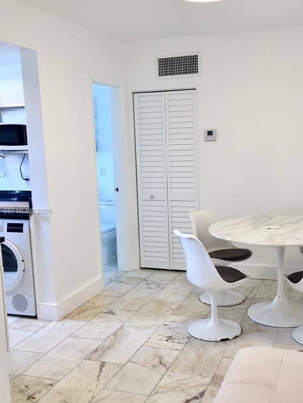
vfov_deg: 46.8
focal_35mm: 40
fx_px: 467
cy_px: 212
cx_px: 174
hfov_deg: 35.9
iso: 40
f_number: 2.2
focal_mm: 4.15
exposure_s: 1/30
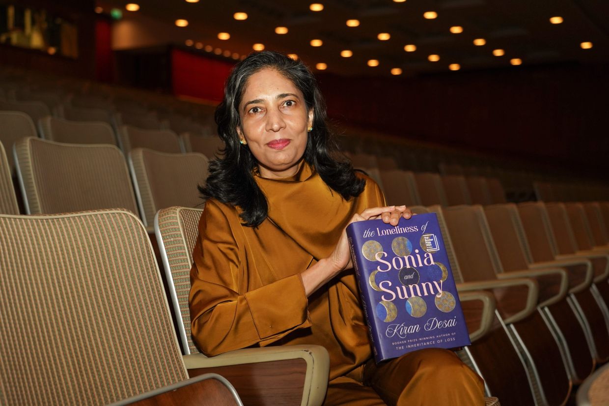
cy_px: 203
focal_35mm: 50
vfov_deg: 27.0
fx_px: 846
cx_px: 304
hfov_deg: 39.6
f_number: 4
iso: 1600
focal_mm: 50
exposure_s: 1/250
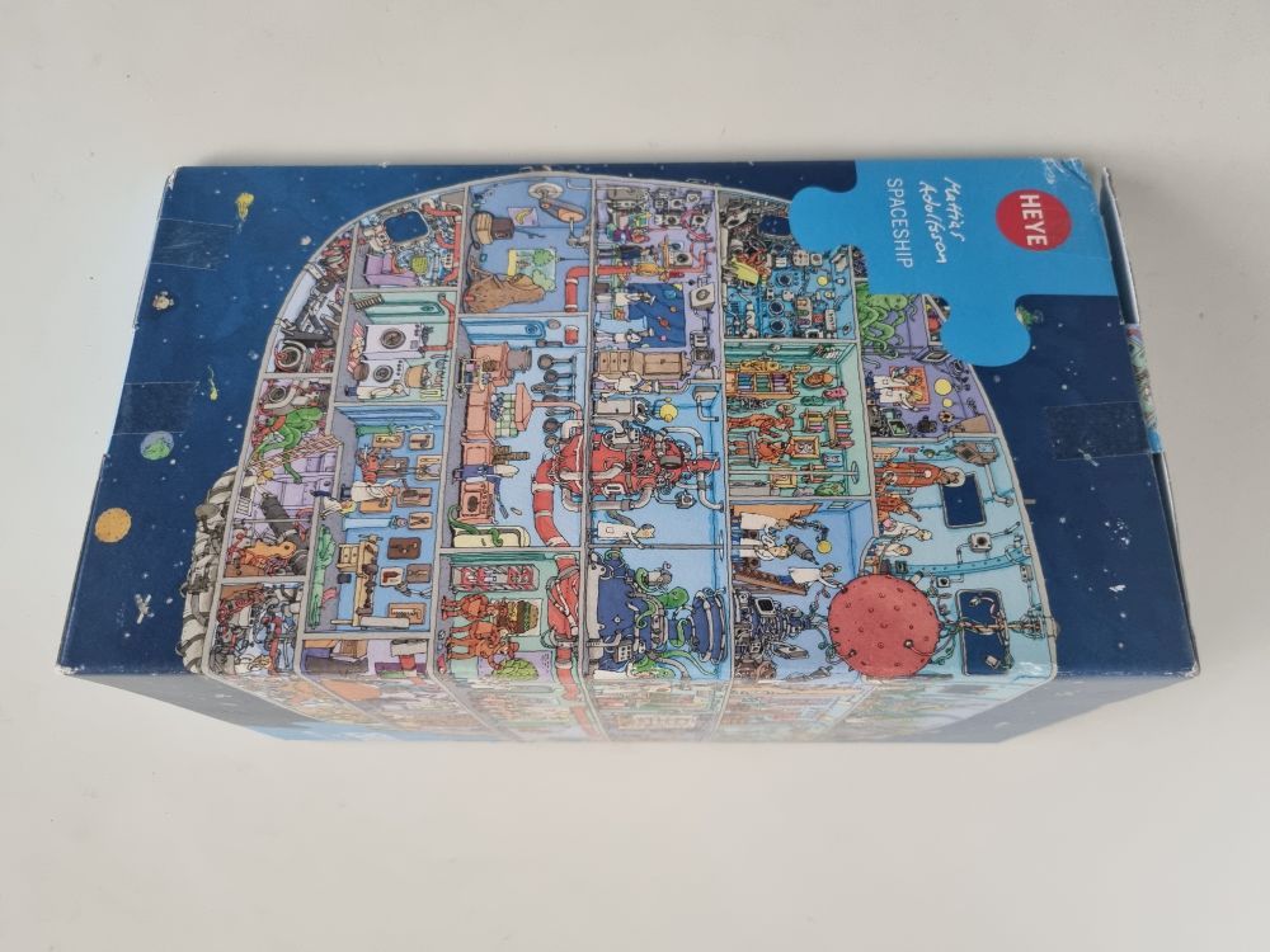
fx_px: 954
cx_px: 635
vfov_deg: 53.1
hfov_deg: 67.3
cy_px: 476
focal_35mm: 26
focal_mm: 5.4
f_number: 1.8
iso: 400
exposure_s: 1/50
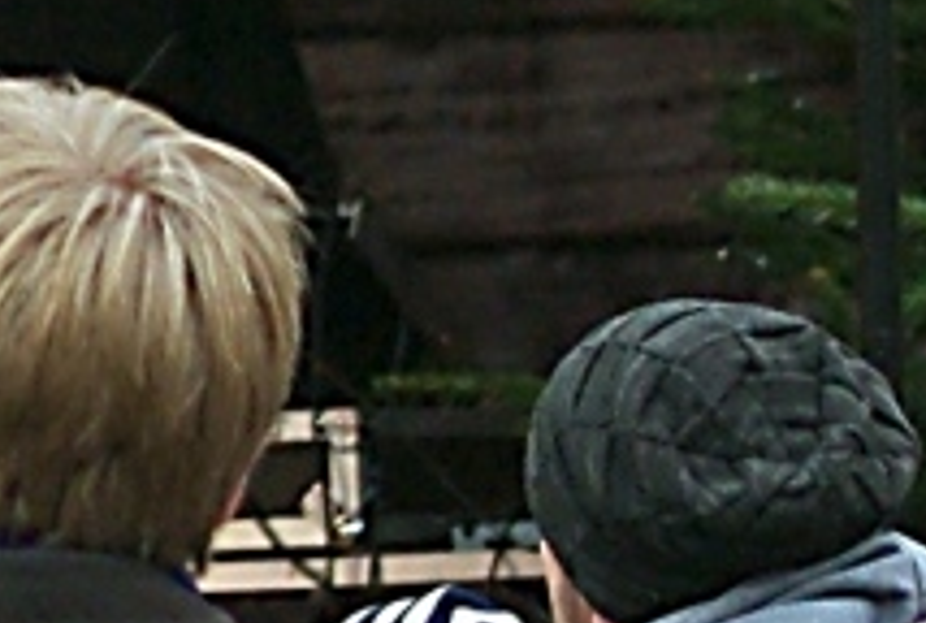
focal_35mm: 528
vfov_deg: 2.6
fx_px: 13619
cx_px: -1341
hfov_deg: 3.8
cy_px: 199
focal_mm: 55
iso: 500
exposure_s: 1/160
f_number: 4.5
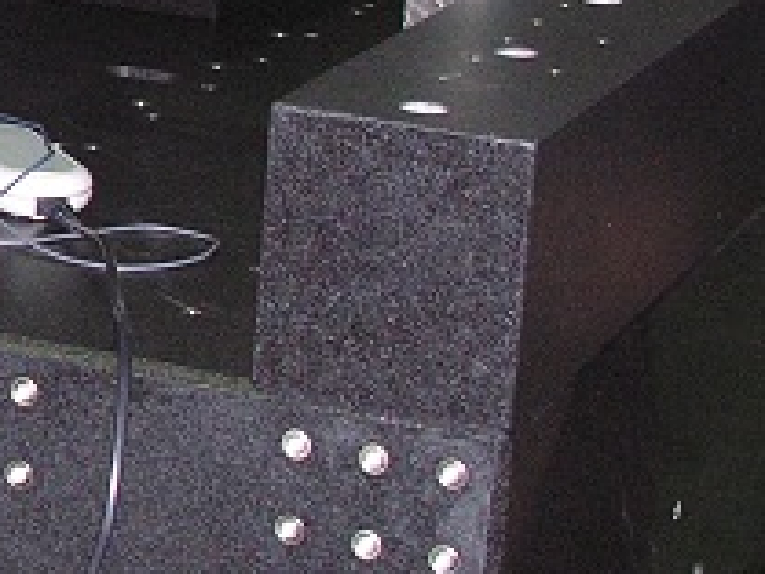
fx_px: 3626
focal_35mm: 164
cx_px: -472
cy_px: 46
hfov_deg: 11.4
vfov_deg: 9.0
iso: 176
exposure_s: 1/60.1
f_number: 2.8
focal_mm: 8.9
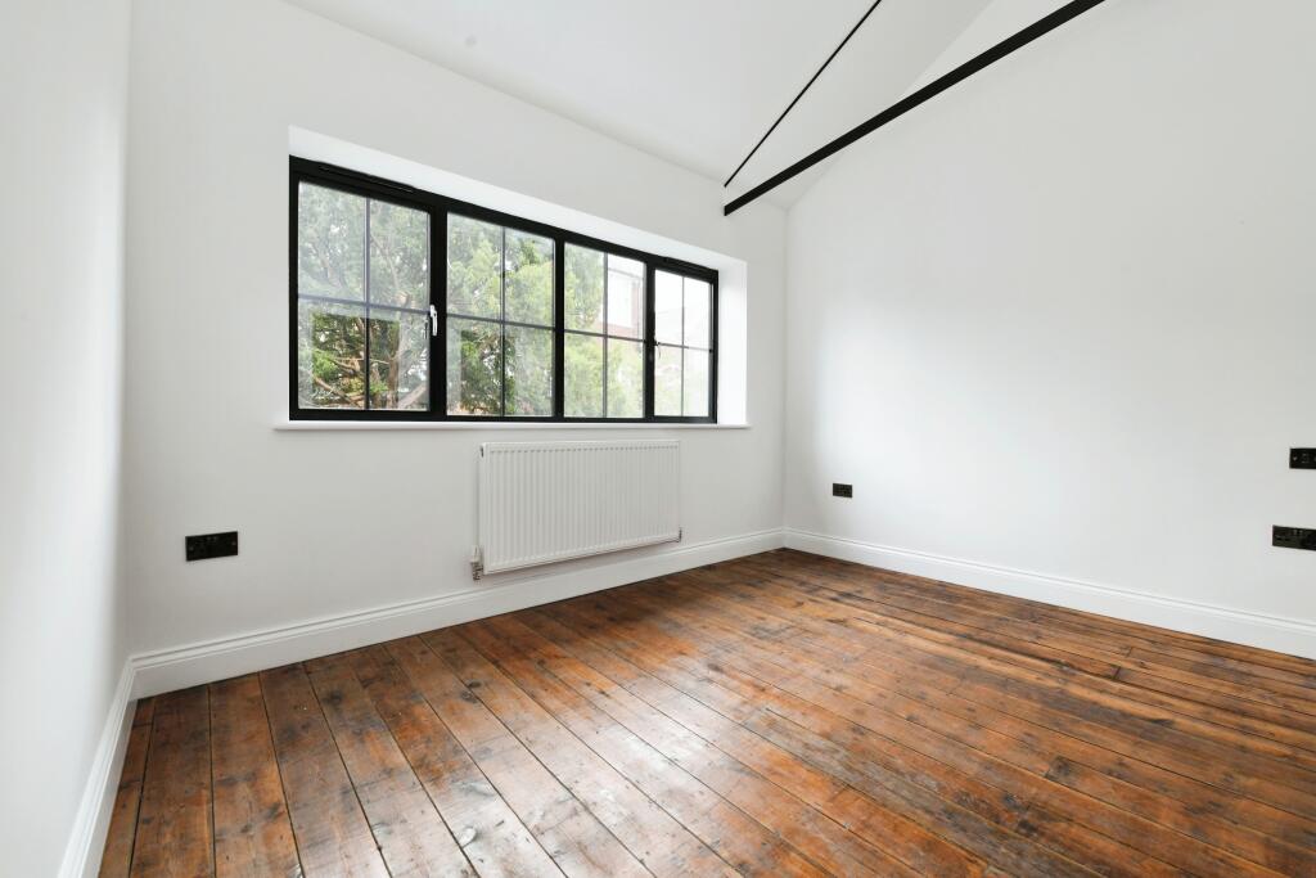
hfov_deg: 100.4
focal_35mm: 15
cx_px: 658
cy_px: 439
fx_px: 548
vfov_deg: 77.3
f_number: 9
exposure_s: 1/15
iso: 200
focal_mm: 15
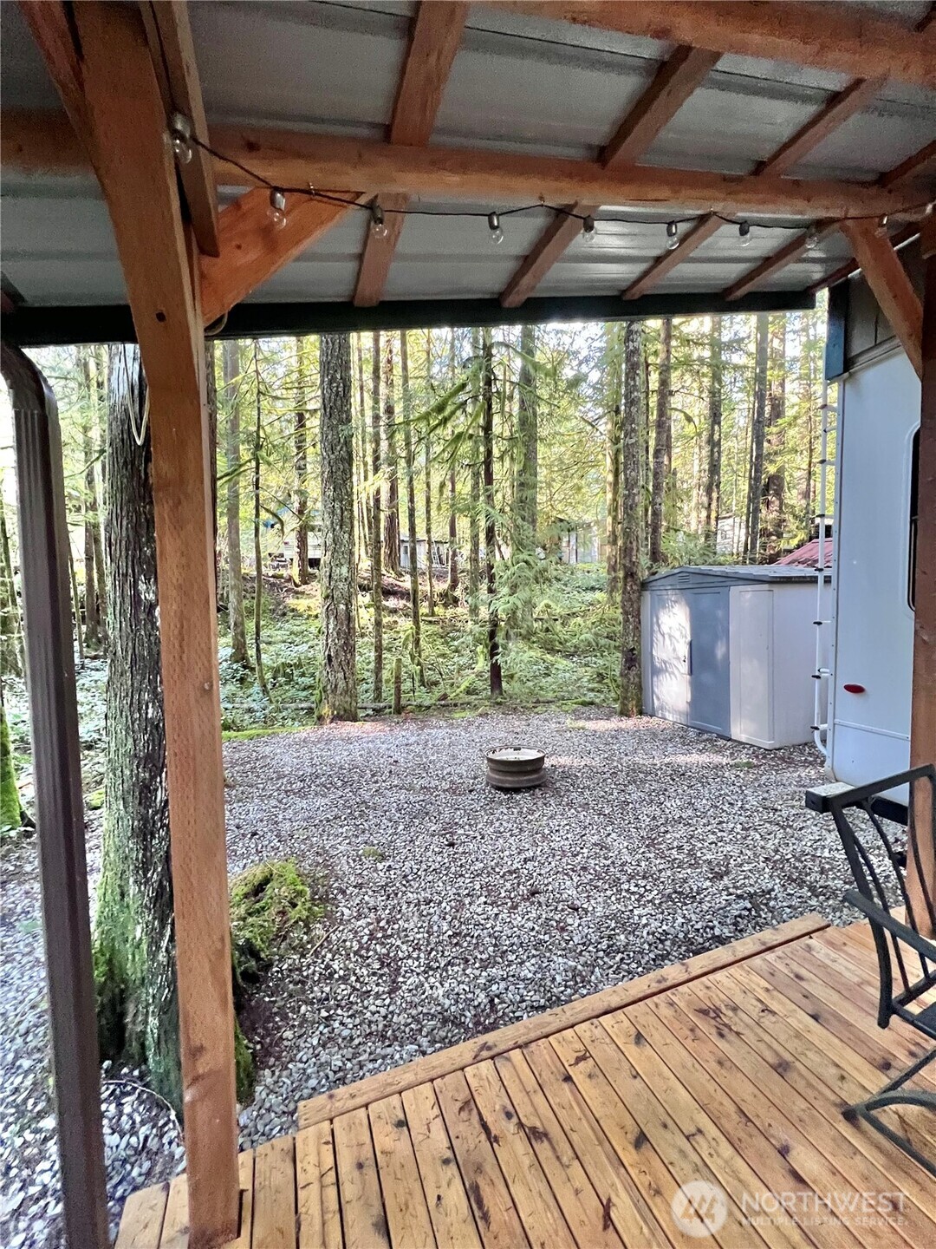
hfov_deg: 89.9
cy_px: 624
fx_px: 469
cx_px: 468
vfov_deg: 106.2
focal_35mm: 13
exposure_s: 1/60
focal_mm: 1.57
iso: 500
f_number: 1.8
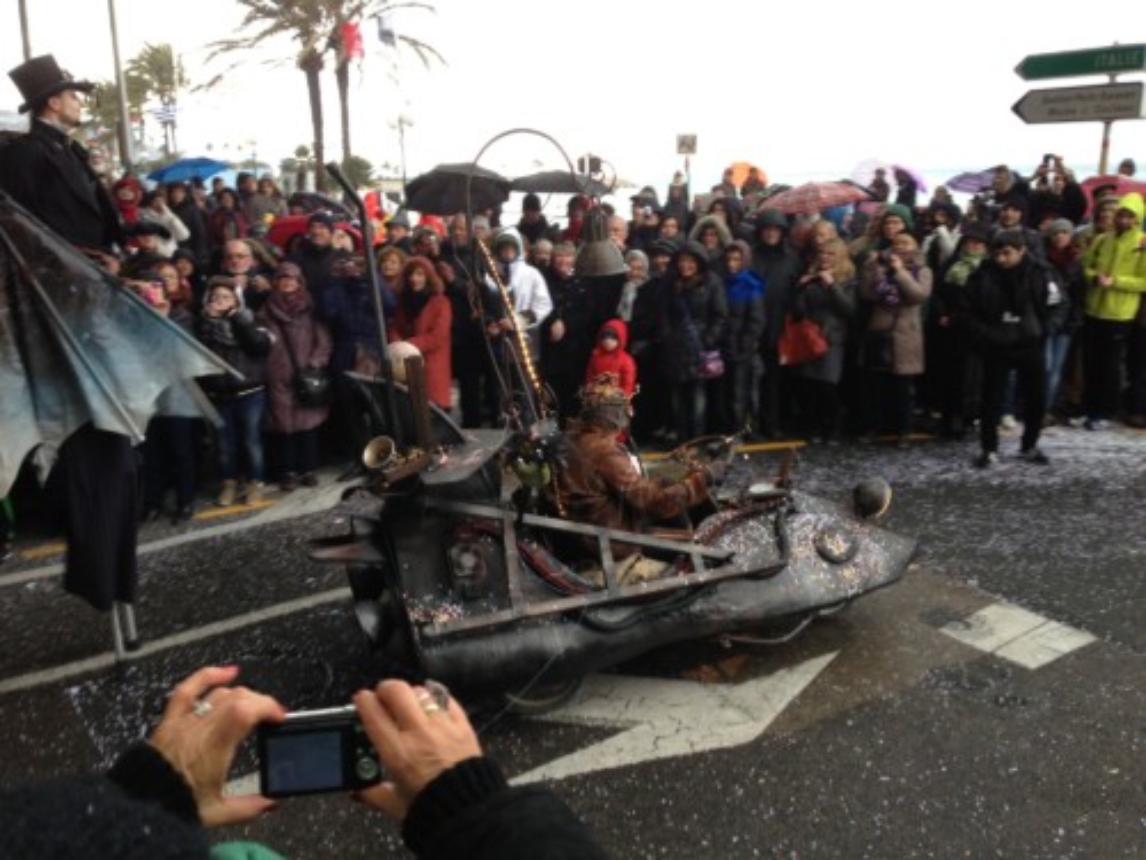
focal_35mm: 33
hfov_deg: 55.4
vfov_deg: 42.9
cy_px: 430
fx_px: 1093
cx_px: 573
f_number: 2.4
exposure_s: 1/40
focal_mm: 4.13
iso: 50
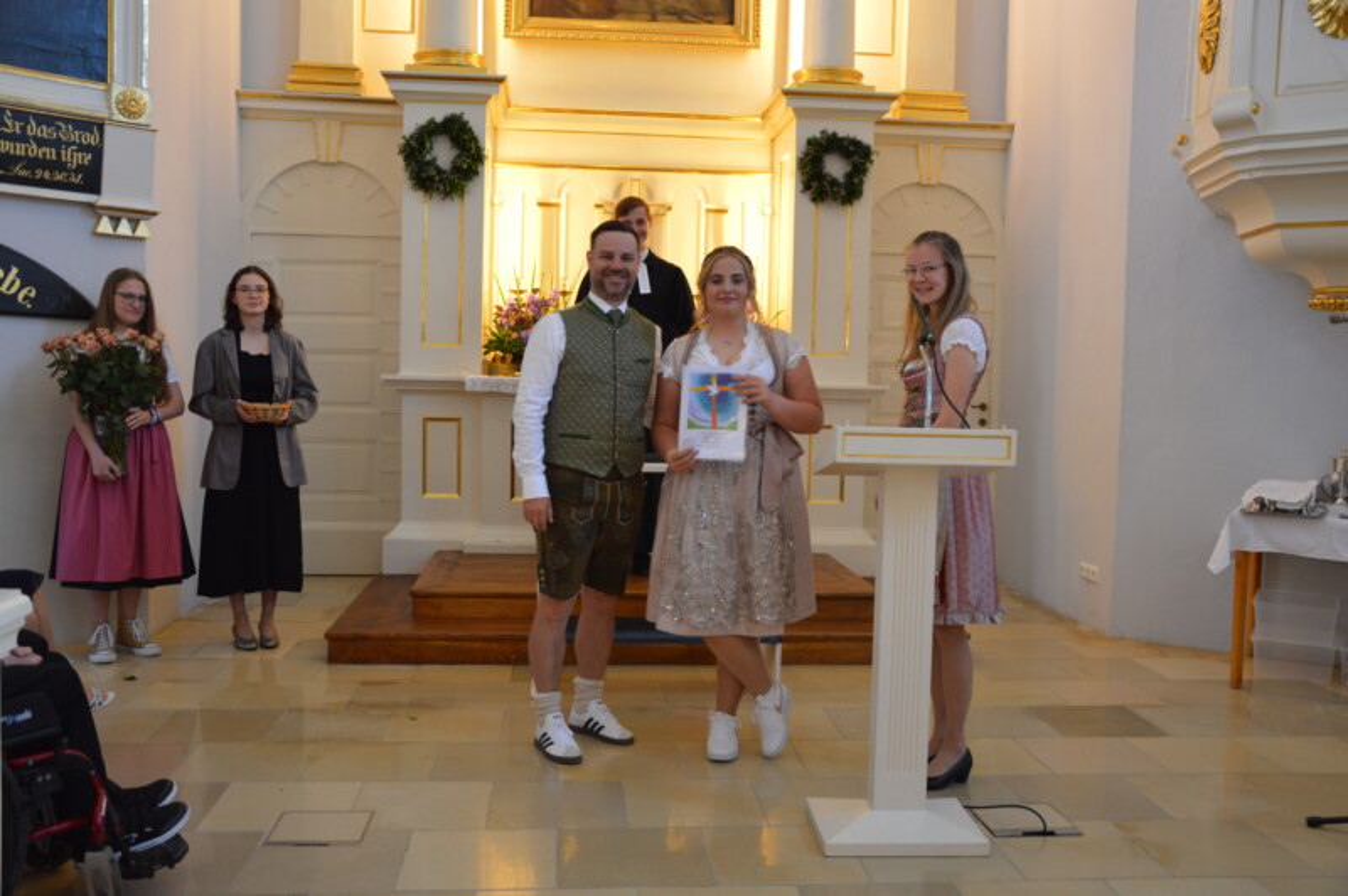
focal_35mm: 33
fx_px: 1235
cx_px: 674
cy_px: 448
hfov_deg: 57.3
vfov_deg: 39.9
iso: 400
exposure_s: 1/30
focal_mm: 22
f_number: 3.8
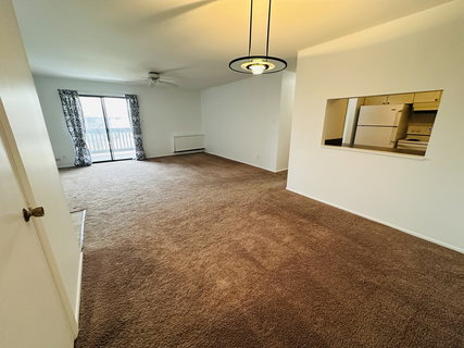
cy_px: 174
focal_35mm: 14
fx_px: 188
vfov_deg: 85.6
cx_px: 232
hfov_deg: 102.1
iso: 400
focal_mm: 2.22
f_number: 2.2
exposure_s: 1/60
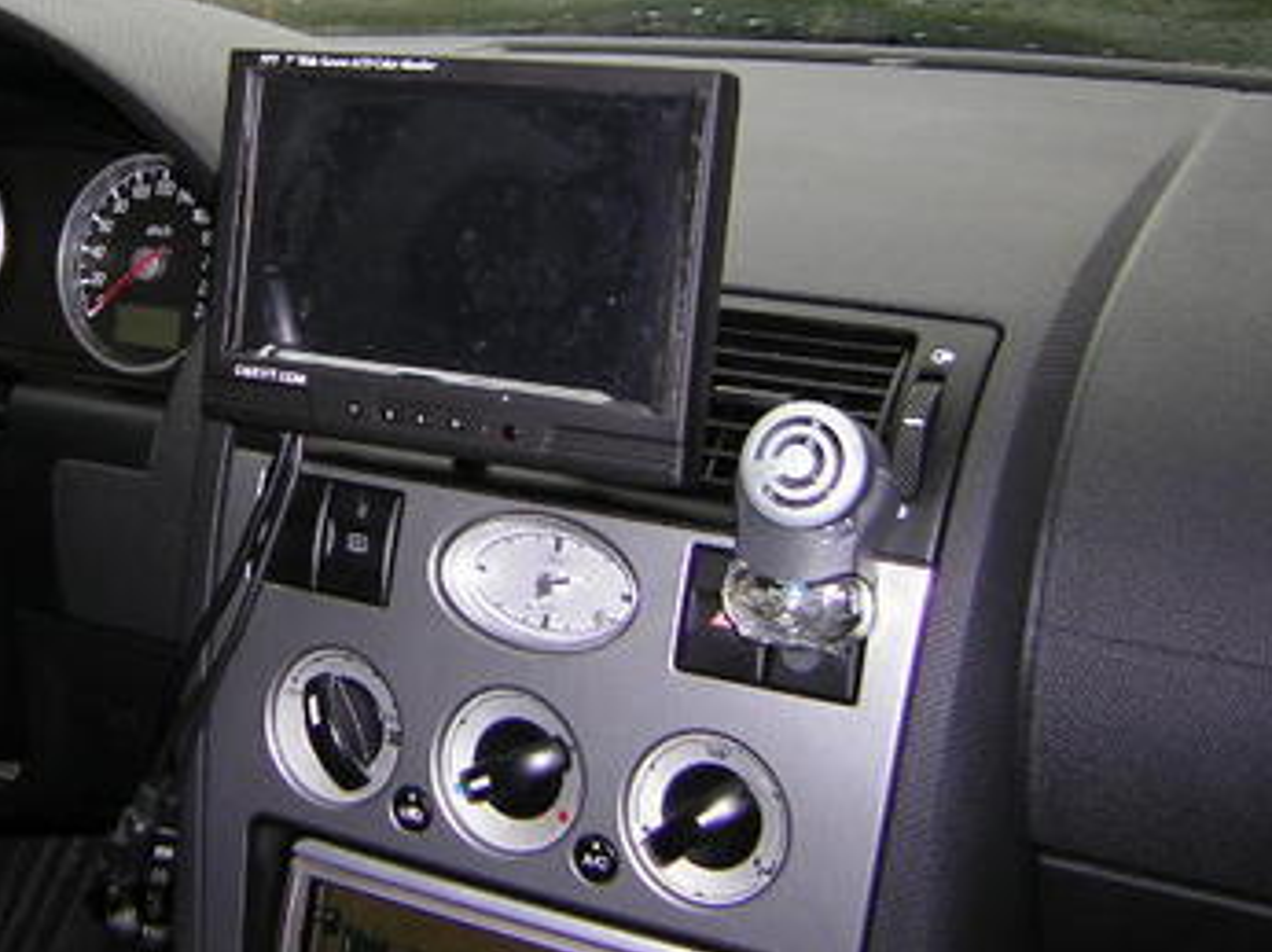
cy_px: 386
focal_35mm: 50
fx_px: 1836
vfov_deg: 29.0
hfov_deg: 37.9
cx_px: 456
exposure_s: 1/60.1
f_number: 2.6
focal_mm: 4.7
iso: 50
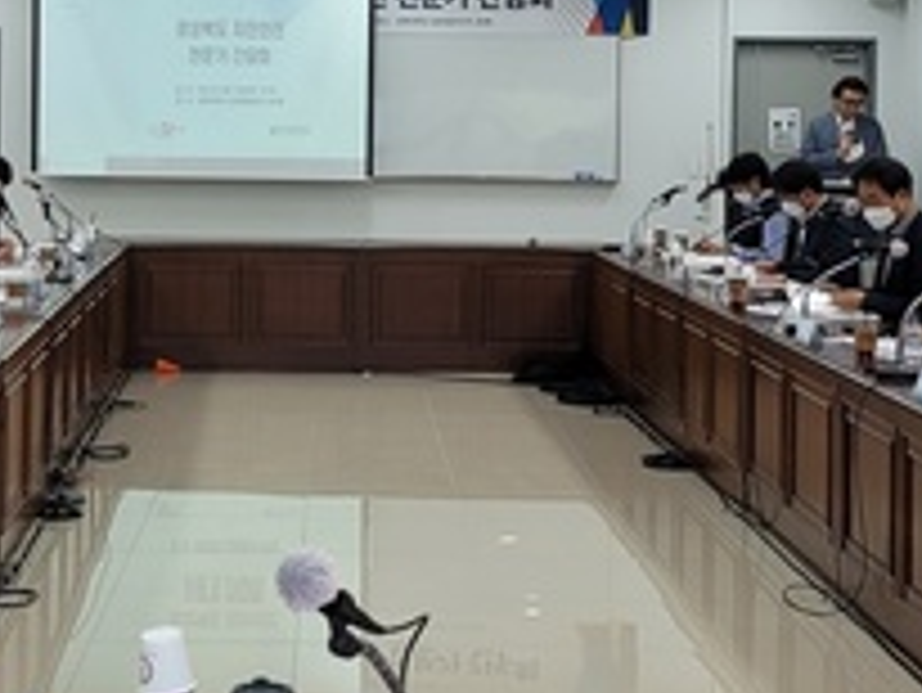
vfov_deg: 18.7
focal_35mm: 78
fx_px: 2079
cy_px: 135
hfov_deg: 24.9
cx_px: 342
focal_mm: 7
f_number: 1.8
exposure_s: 1/119
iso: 64
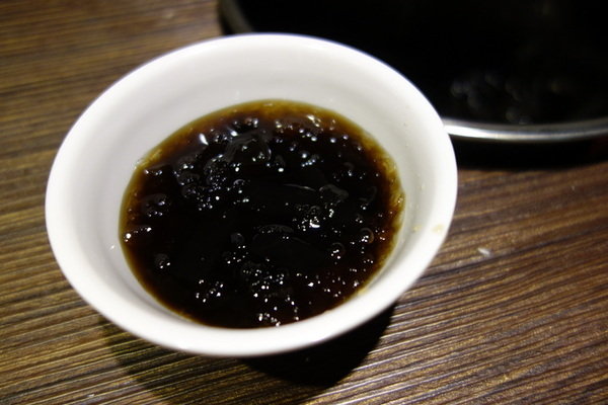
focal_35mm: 28
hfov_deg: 65.5
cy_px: 202
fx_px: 473
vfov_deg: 46.4
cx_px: 304
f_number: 1.8
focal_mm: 10.4
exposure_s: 1/100
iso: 500
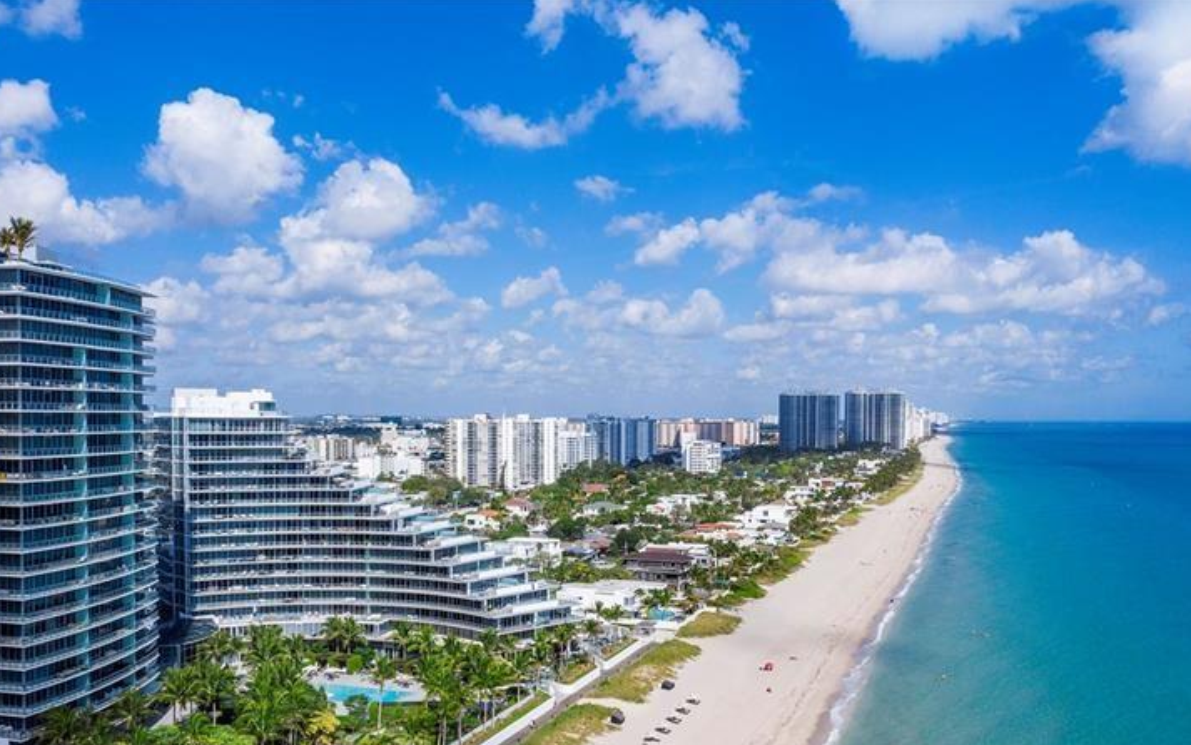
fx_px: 1039
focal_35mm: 32
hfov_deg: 59.6
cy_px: 441
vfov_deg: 39.3
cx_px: 621
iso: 100
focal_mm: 10.26
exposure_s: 1/800
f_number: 7.1
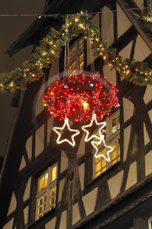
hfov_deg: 12.1
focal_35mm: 112
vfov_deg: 18.2
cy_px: 114
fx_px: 715
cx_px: 76
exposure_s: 3
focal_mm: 75
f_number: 9
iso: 100
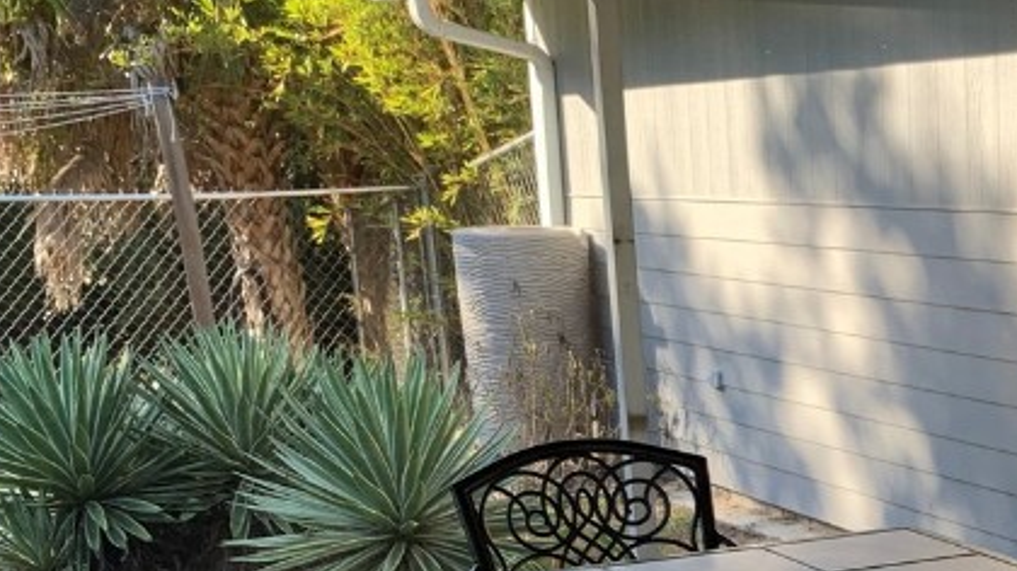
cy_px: 615
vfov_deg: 17.0
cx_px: 1165
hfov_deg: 27.5
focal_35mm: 69
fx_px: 1860
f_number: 1.8
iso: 25
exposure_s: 1/124
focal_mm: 4.25
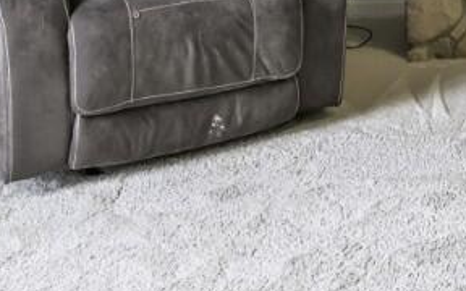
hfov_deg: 20.9
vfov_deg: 13.1
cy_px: -301
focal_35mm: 86
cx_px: 673
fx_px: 1092
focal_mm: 15
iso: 100
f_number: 18
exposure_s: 1/6
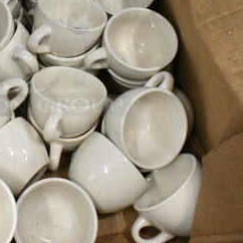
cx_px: 20
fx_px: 461
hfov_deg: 28.3
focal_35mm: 58
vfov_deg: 29.1
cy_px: 63
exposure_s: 1/160
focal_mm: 18
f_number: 5
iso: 6400
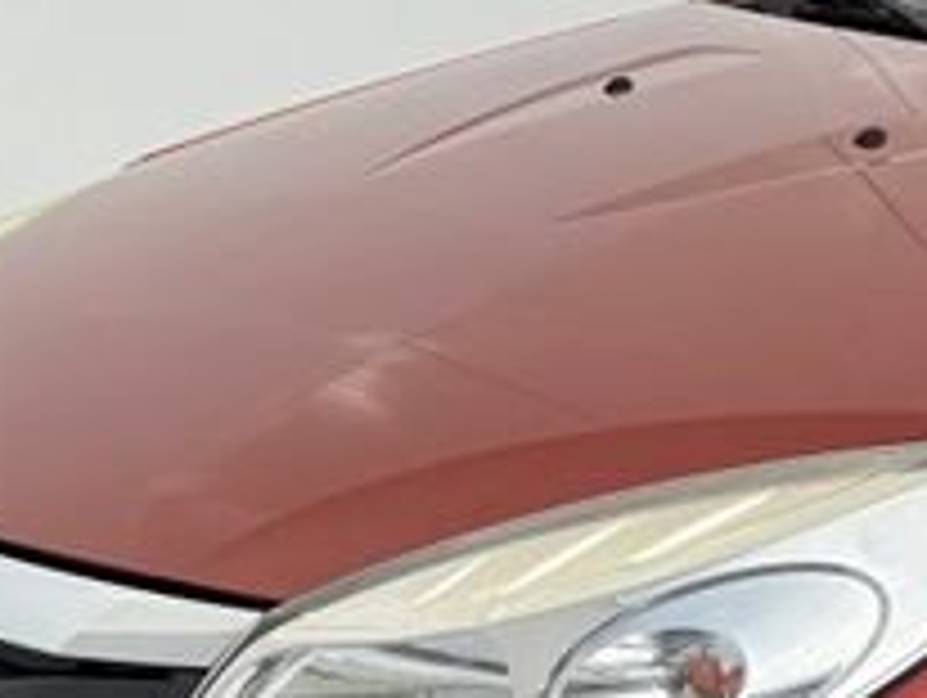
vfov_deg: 11.5
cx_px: 1624
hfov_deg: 13.8
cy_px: 576
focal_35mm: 129
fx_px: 3459
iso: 50
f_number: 1.6
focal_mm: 5.96
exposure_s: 1/4608
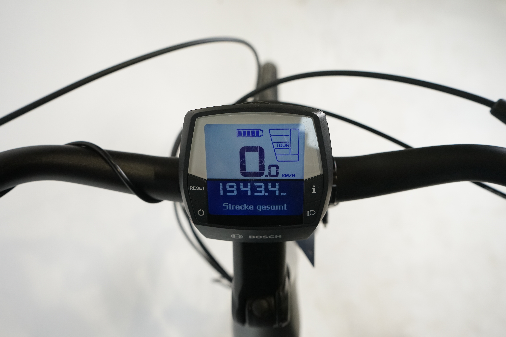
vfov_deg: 46.4
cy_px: 168
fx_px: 394
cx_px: 253
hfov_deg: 65.5
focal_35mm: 28
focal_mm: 28
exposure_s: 1/200
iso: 2500
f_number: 5.6
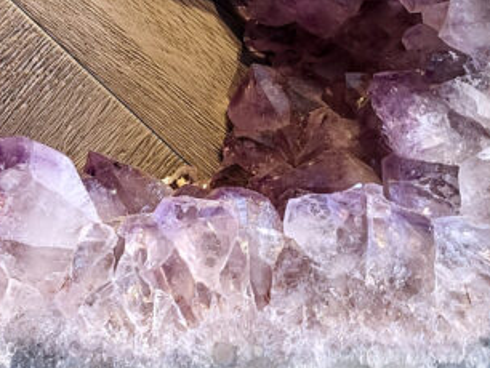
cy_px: 11
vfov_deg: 16.7
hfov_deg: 21.5
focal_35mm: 87
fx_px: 1232
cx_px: -24
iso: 320
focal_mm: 5.4
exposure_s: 1/100
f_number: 1.8
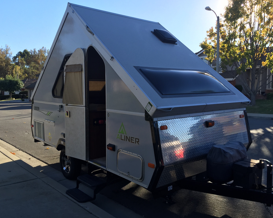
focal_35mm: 31
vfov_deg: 47.1
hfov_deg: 57.2
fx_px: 250
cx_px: 130
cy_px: 107
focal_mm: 4.15
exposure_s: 1/879
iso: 32
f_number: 2.2
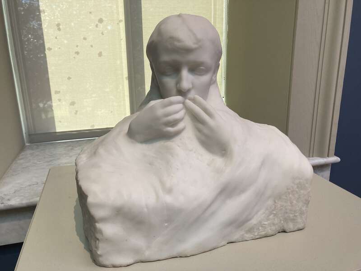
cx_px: 180
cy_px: 136
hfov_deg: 63.4
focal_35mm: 28
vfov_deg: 49.7
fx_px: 292
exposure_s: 1/60
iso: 80
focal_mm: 3.99
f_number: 1.8
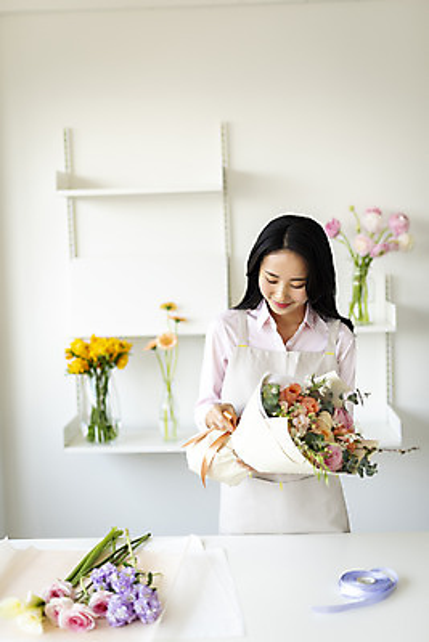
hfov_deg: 27.0
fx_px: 893
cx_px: 214
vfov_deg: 39.6
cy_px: 321
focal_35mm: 50
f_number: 2
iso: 125
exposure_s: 1/500
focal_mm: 50
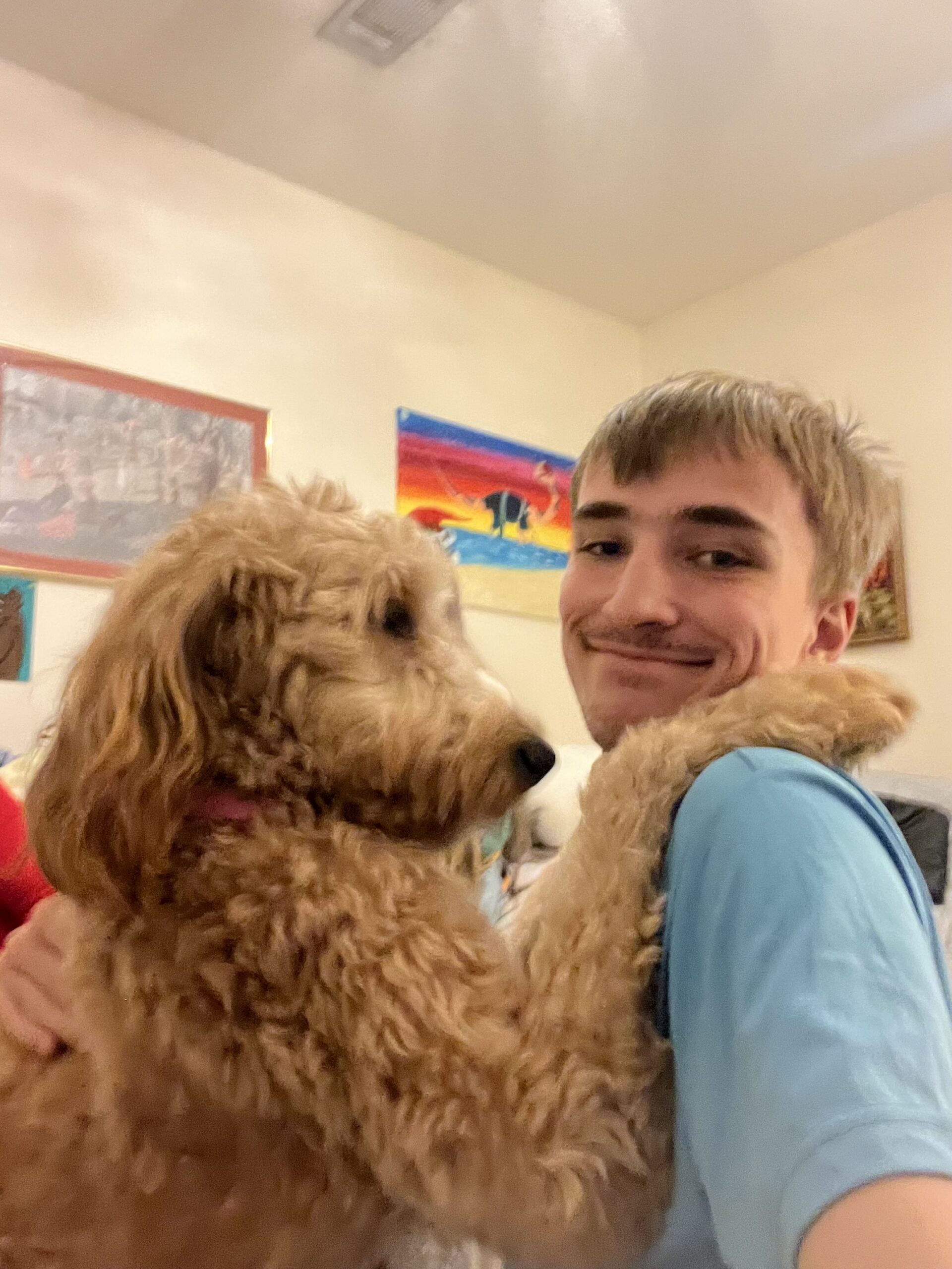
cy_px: 634
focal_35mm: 30
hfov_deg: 46.8
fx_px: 1100
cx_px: 476
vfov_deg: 60.0
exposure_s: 1/15
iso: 640
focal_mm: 2.71
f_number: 2.2
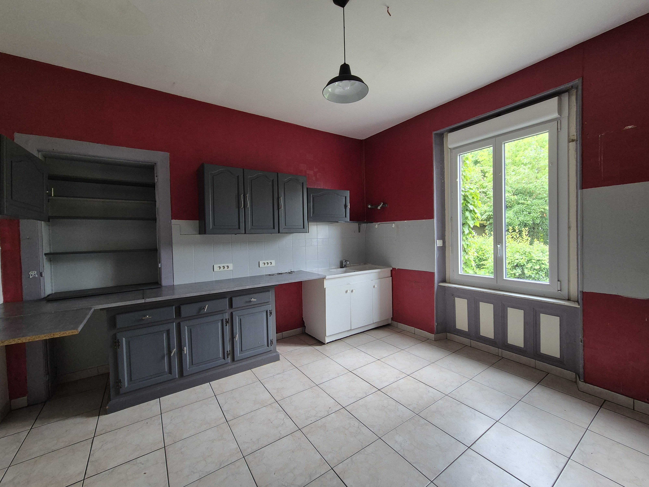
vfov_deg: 89.9
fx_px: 244
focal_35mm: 13
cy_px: 244
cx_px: 324
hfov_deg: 106.2
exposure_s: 1/50
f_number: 2.2
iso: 160
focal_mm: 2.2
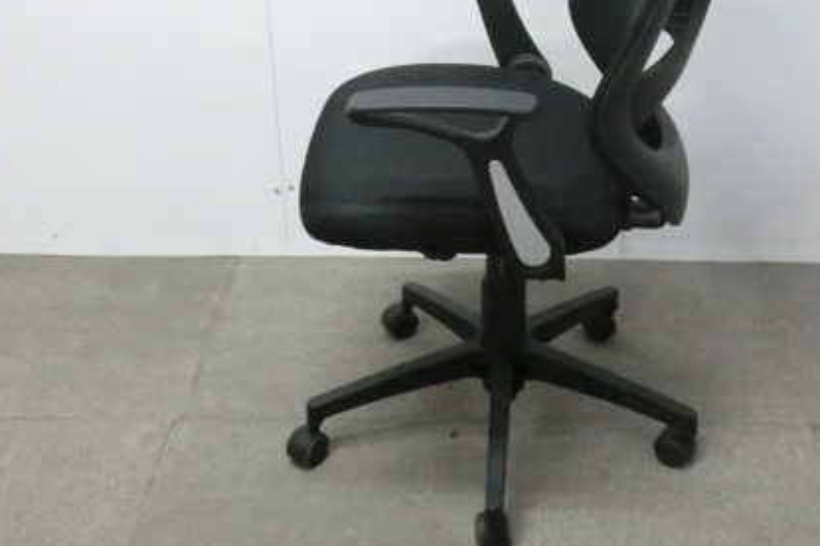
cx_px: 516
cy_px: 95
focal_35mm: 61
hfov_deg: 32.7
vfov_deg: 21.9
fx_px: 1388
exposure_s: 1/40
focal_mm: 6.9
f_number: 3.9
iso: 800
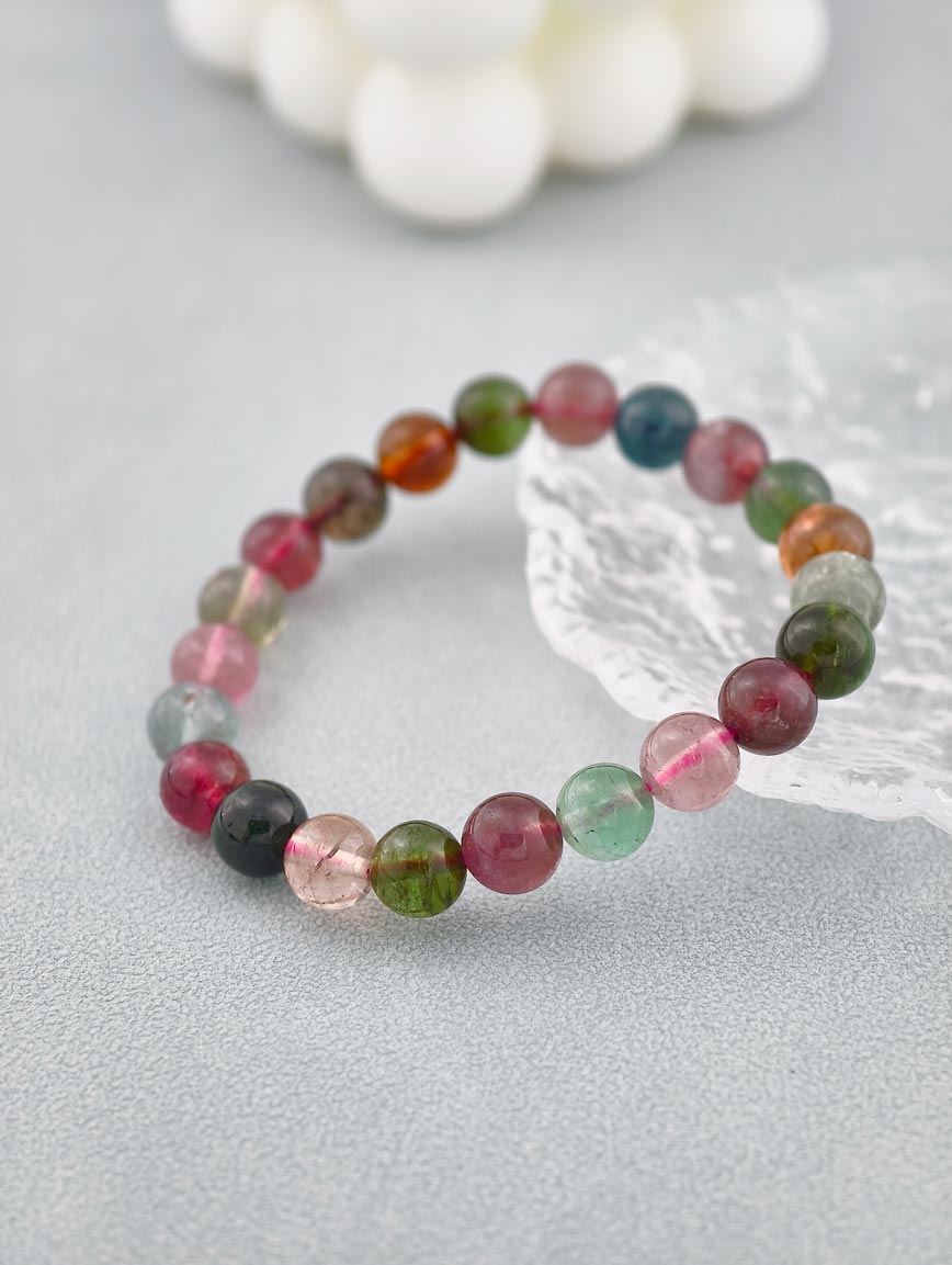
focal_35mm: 85
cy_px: 632
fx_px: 3109
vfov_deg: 23.0
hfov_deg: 17.4
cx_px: 476
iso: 125
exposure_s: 1/160
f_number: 2.67
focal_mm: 22.48
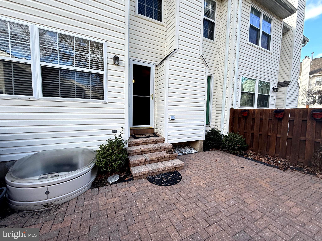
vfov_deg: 85.7
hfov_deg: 102.1
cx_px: 161
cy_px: 120
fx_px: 130
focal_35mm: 14
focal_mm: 2.22
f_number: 2.2
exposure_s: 1/319
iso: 50
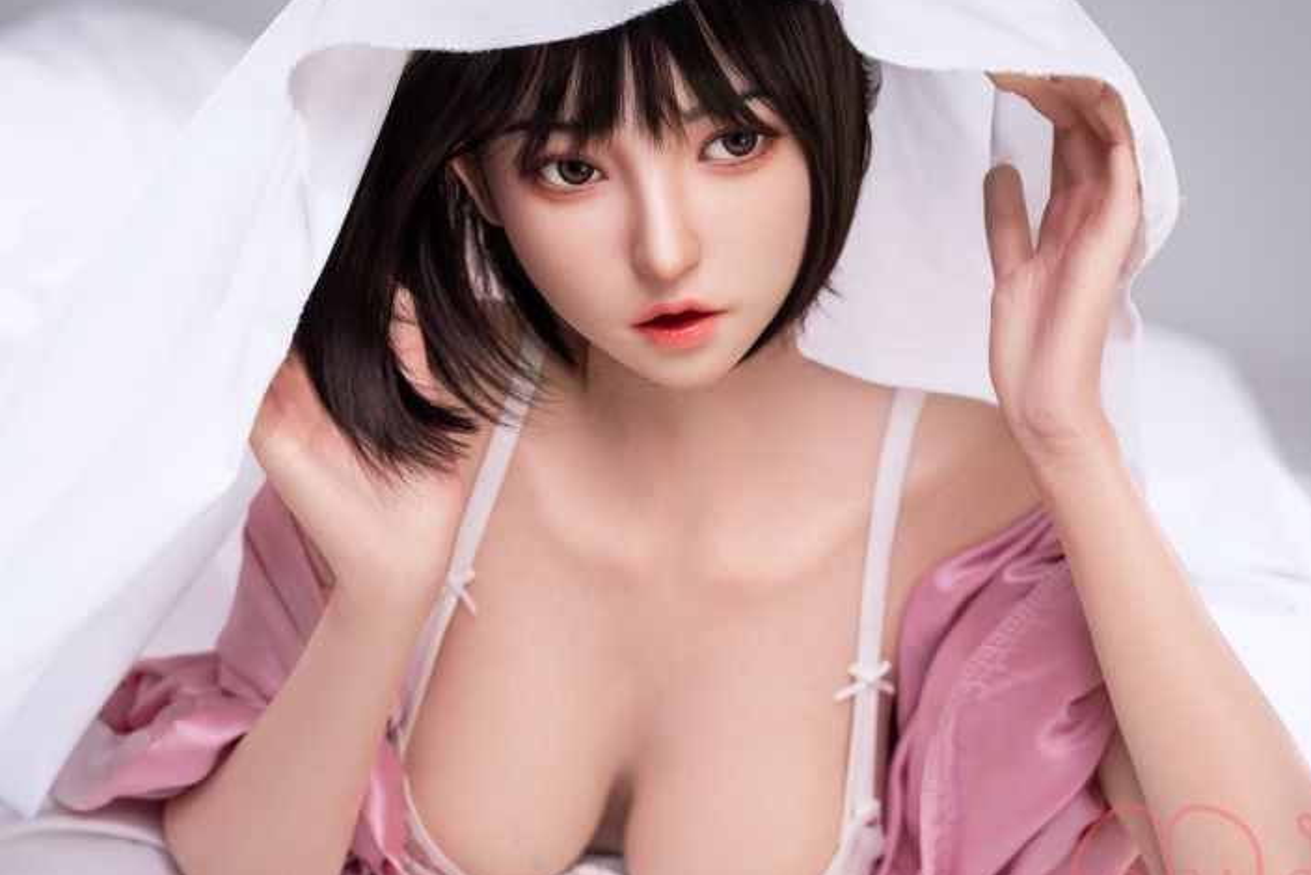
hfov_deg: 29.2
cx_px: 628
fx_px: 2514
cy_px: 430
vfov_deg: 19.8
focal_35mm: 69
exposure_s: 1/125
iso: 50
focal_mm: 54
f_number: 4
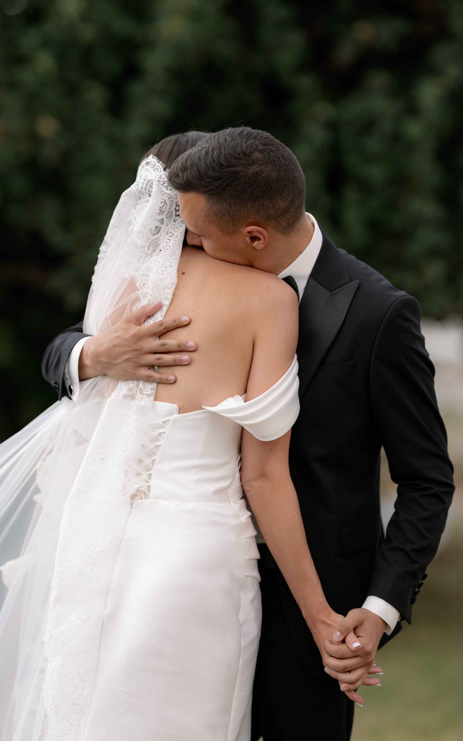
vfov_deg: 15.1
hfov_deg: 9.5
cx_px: 233
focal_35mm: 138
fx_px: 2786
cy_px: 370
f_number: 1.8
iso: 64
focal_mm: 135
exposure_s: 1/1250
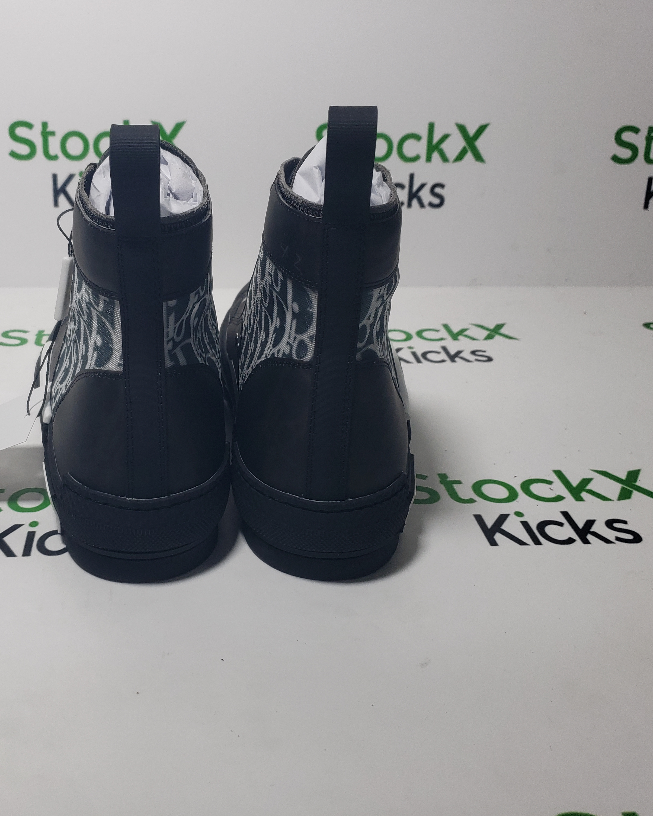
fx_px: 821
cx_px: 202
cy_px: 408
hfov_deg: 42.6
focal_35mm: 34
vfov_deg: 52.8
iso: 50
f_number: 1.5
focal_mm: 4.3
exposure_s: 1/453
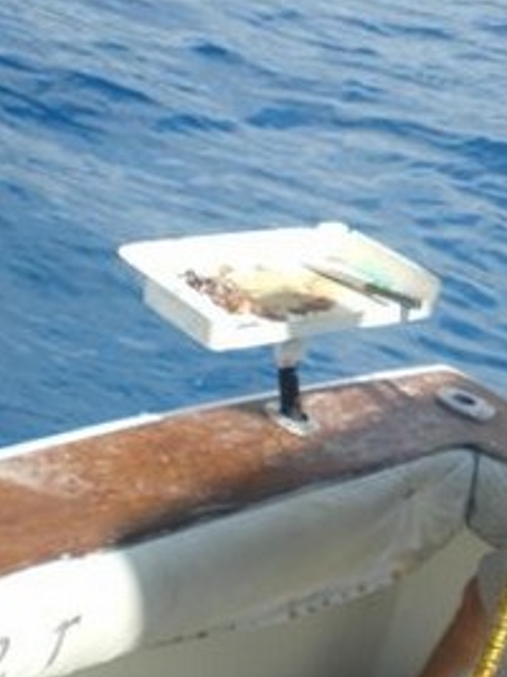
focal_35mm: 85
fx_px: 1661
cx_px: 515
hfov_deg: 16.9
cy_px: 279
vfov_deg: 23.0
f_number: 4.6
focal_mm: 6.3
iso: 50
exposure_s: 1/320
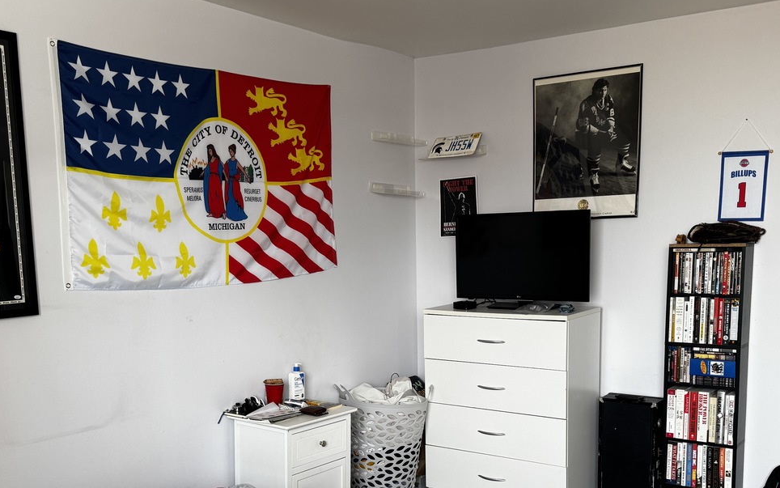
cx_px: 386
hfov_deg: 51.5
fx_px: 808
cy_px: 349
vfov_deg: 33.1
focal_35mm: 38
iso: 100
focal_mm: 6.76
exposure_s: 1/121
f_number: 1.78
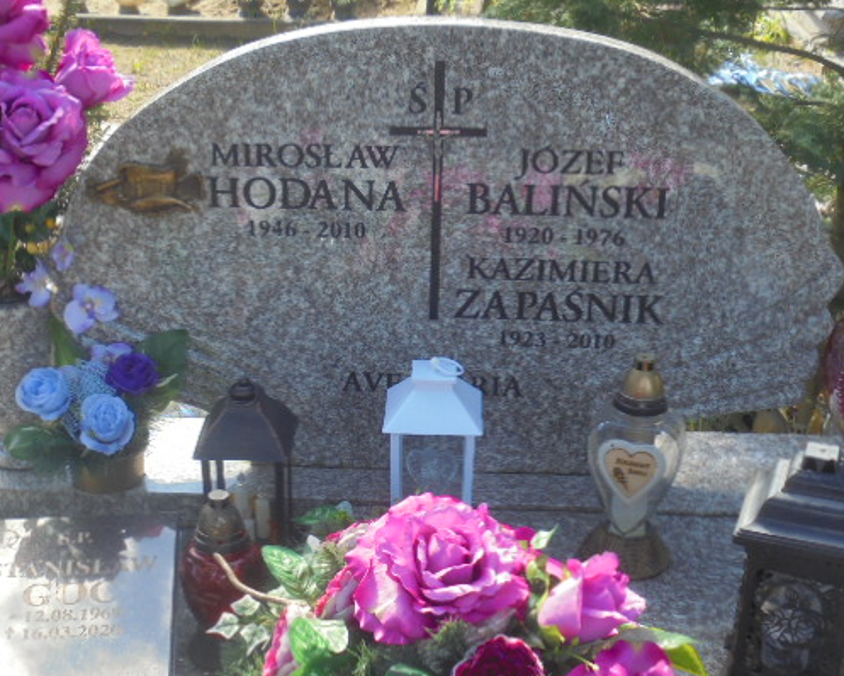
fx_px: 1349
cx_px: 362
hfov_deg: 34.7
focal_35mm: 54
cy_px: 387
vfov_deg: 28.1
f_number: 4.5
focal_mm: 7.8
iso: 100
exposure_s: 1/80
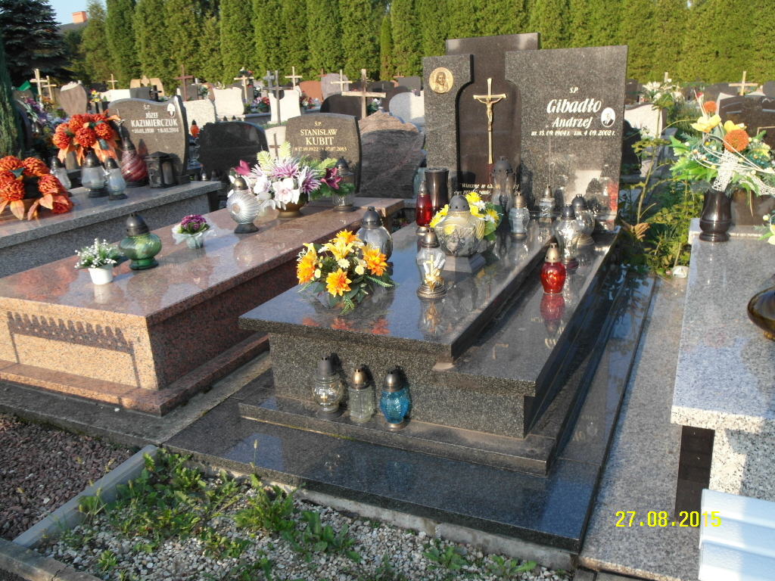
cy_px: 290
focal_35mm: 30
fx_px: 672
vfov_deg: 46.8
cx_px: 388
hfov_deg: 60.0
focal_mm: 6.5
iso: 80
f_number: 4.1
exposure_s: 1/180
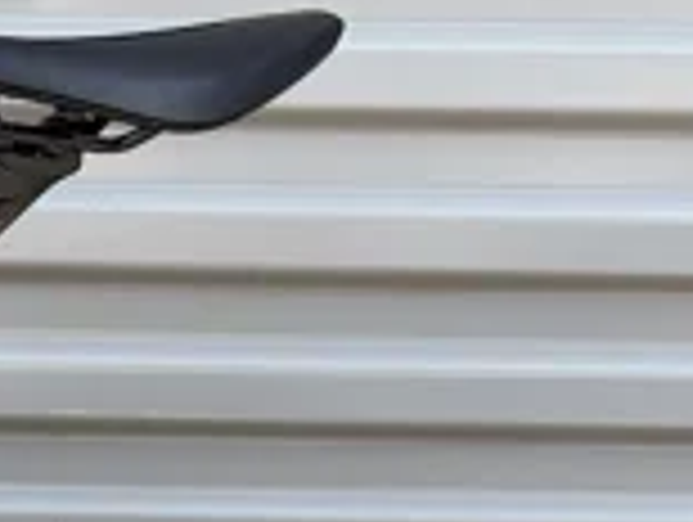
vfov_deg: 10.3
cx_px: -706
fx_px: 2707
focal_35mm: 135
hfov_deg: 12.7
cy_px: 968
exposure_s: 1/654
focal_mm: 5.96
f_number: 1.6
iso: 50
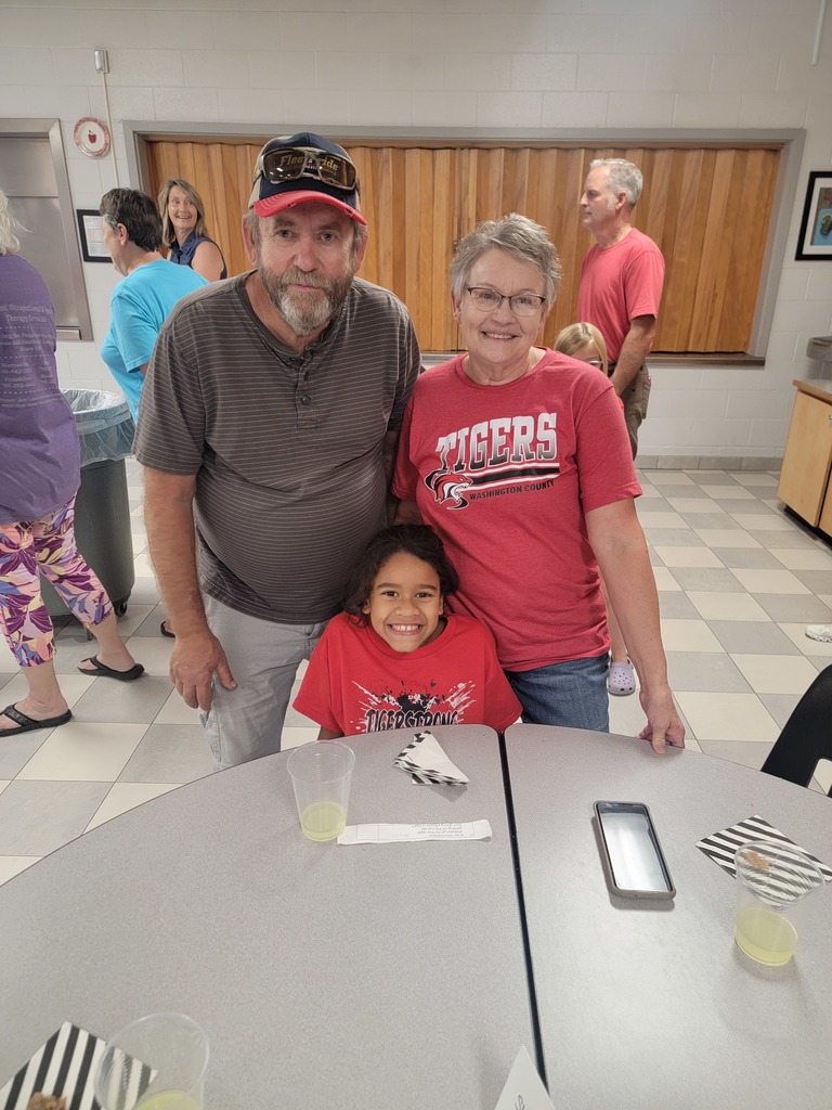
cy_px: 555
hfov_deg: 56.8
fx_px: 769
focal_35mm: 24
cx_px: 416
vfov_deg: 71.6
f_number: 1.8
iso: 200
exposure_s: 1/60
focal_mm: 6.7
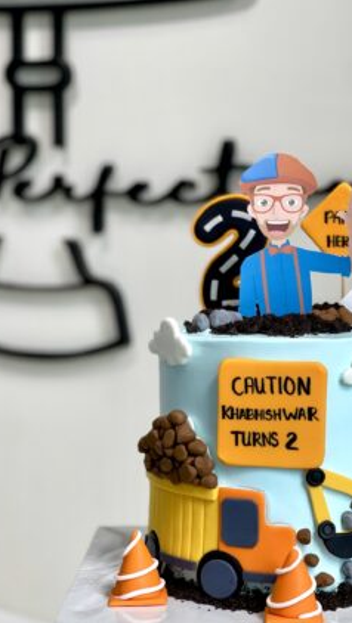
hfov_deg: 13.7
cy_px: 367
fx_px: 1457
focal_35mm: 88
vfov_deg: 24.1
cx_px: 277
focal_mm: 7.5
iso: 40
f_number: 2.2
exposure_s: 1/100
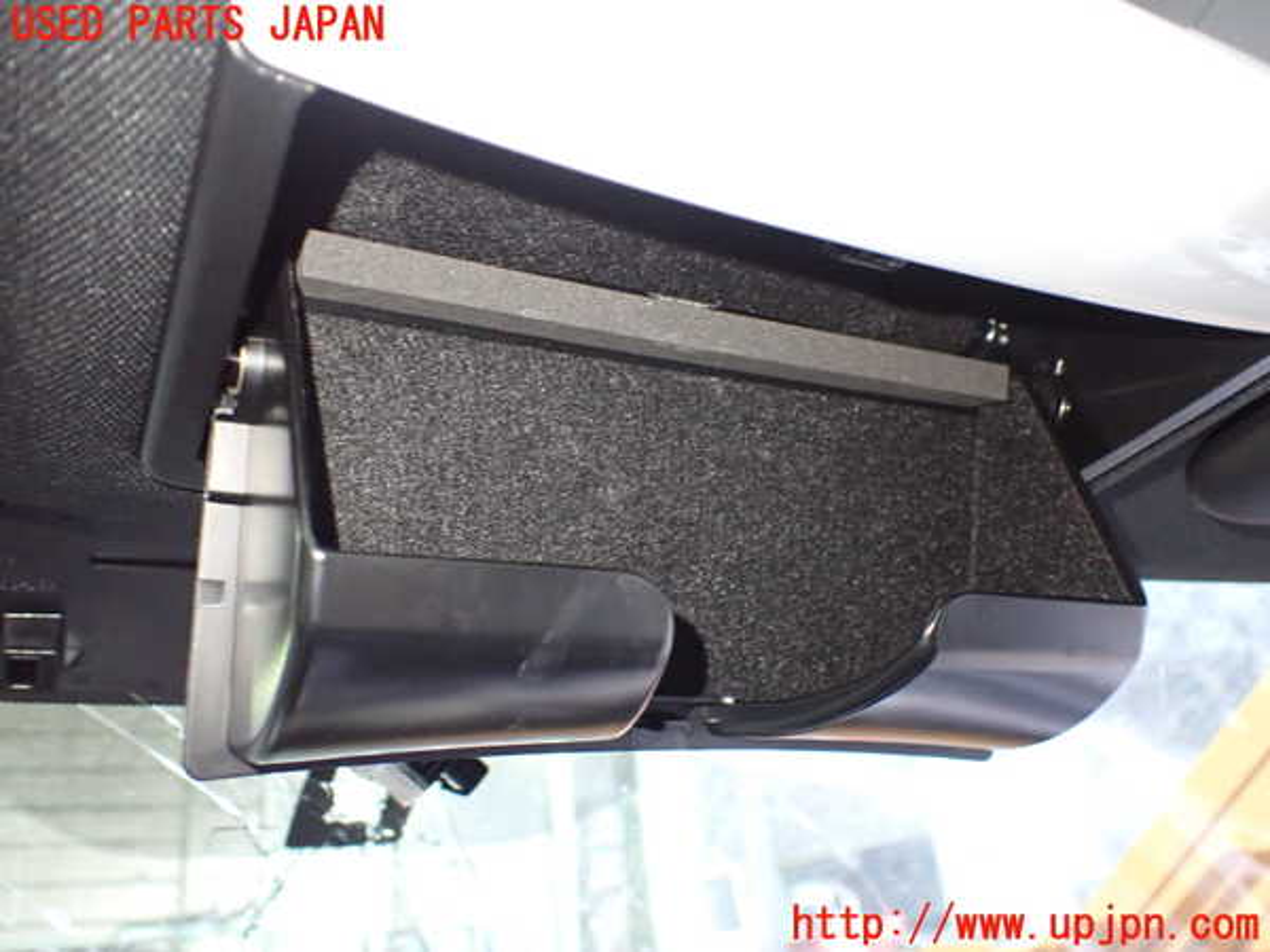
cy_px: 476
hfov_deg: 60.0
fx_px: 1101
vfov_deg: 46.8
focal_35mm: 30
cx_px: 635
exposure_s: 1/30
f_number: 2.3
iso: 1000
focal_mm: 5.4
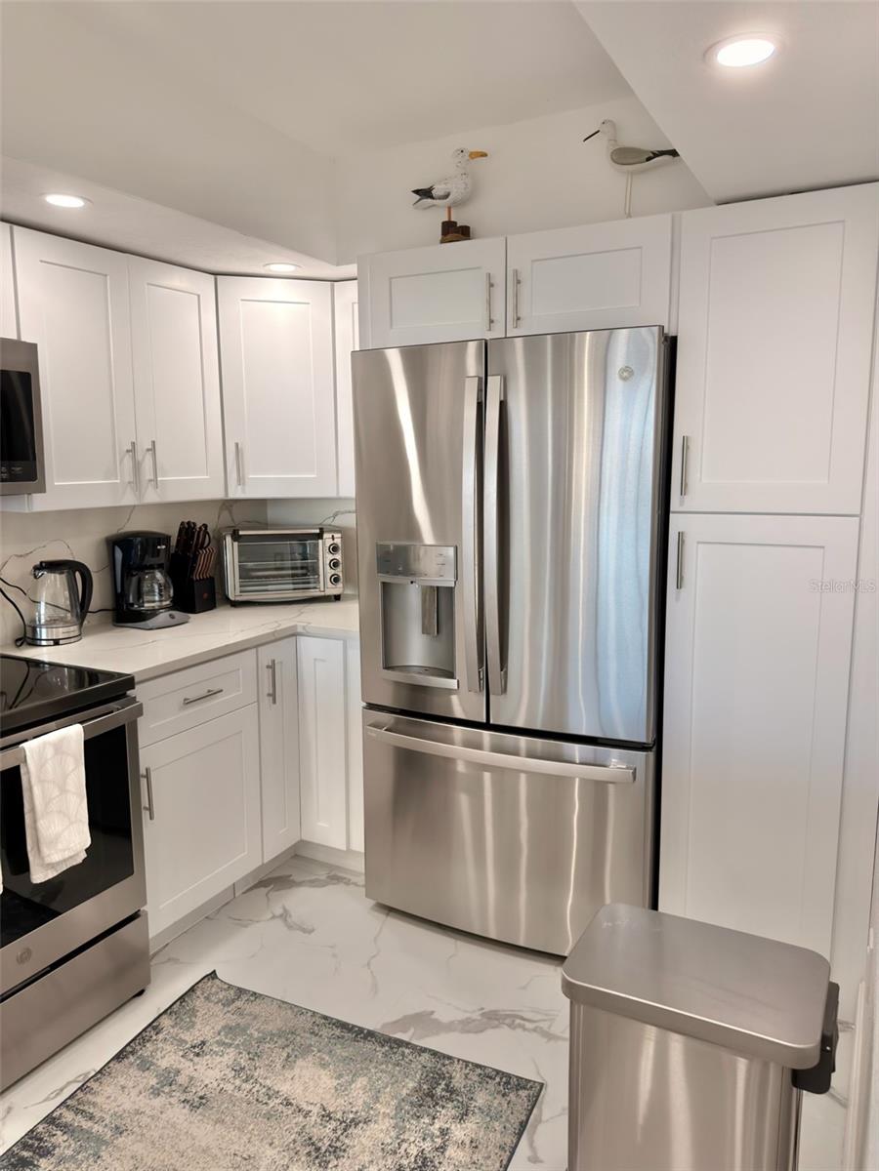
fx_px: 813
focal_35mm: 24
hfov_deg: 56.8
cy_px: 586
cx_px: 440
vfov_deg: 71.6
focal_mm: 6.76
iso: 80
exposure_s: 1/177
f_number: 1.78
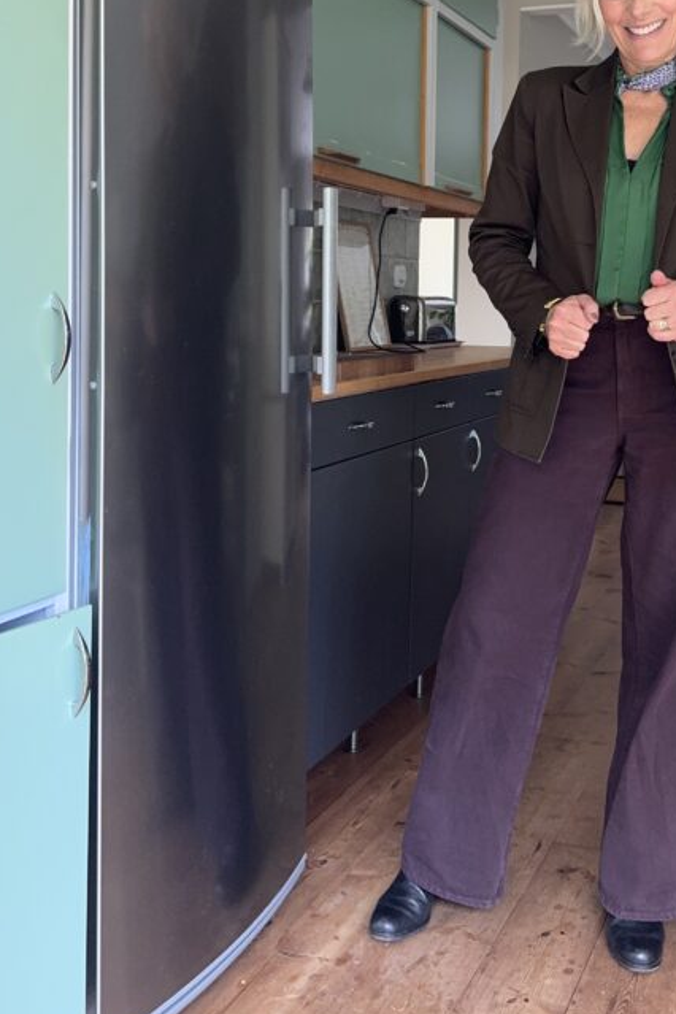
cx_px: 494
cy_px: 322
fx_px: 1127
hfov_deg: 32.9
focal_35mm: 40
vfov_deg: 47.5
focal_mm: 6.76
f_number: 1.78
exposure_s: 1/99
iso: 200
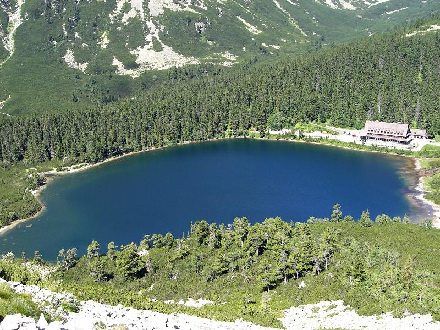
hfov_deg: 49.0
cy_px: 165
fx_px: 483
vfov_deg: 37.7
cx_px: 220
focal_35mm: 38
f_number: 4.4
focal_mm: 6.3
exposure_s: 1/160
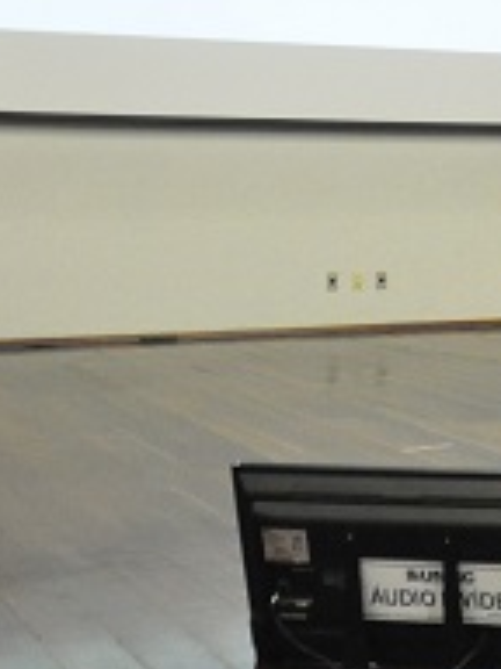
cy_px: 125
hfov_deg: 14.9
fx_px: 1737
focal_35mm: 90
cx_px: 818
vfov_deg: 21.5
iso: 3200
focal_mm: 20
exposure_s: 1/40
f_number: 3.5
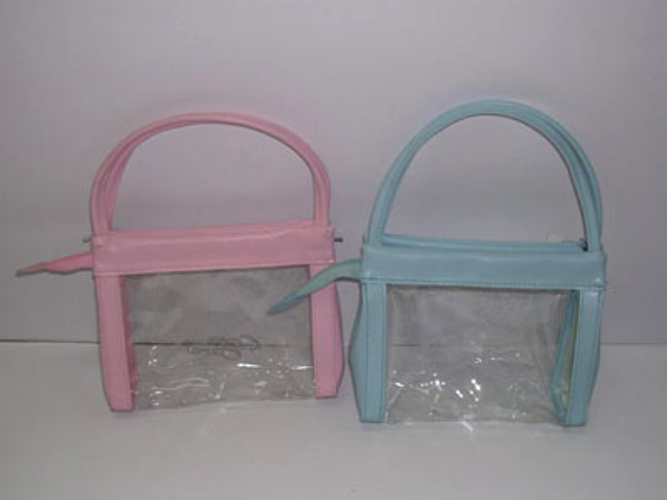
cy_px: 250
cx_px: 334
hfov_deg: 49.0
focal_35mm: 38
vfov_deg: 37.7
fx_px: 732
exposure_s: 1/60.1
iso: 100
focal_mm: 5.8
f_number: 2.8
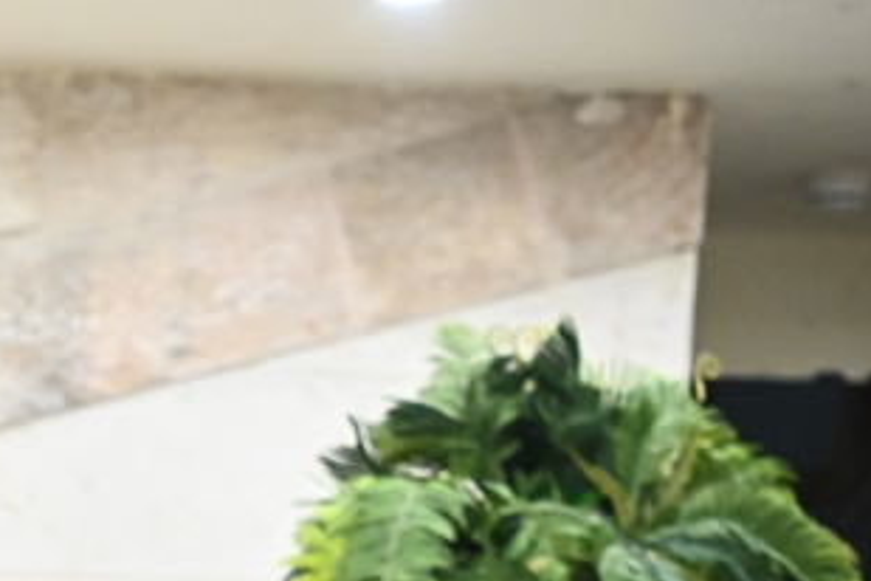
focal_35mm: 136
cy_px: 883
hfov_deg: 12.9
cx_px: -939
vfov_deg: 9.8
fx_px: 3290
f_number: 3.5
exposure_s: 1/200
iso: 3200
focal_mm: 30
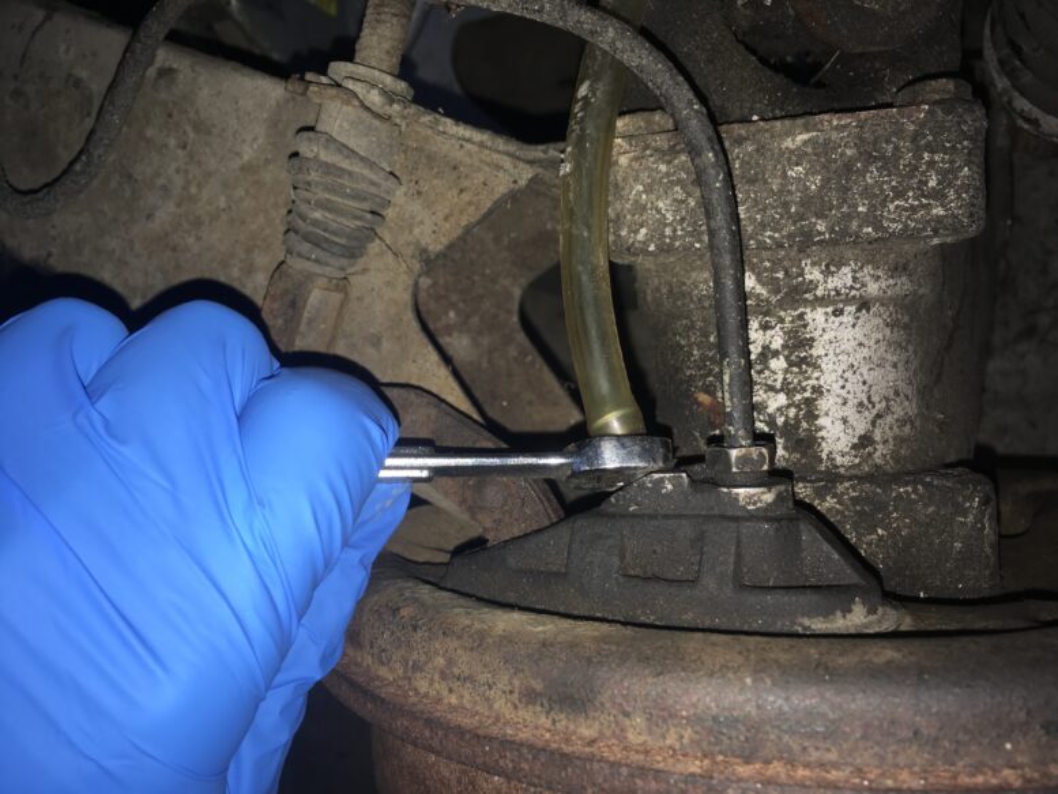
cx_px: 529
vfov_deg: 48.2
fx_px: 886
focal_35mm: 29
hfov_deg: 61.7
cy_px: 397
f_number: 2.2
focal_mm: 4.15
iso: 25
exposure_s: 1/49
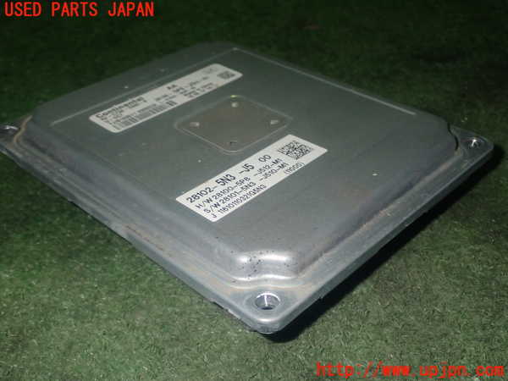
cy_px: 190
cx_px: 254
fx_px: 646
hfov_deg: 42.9
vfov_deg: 32.9
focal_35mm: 44
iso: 500
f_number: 9
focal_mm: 7.84
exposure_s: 1/40
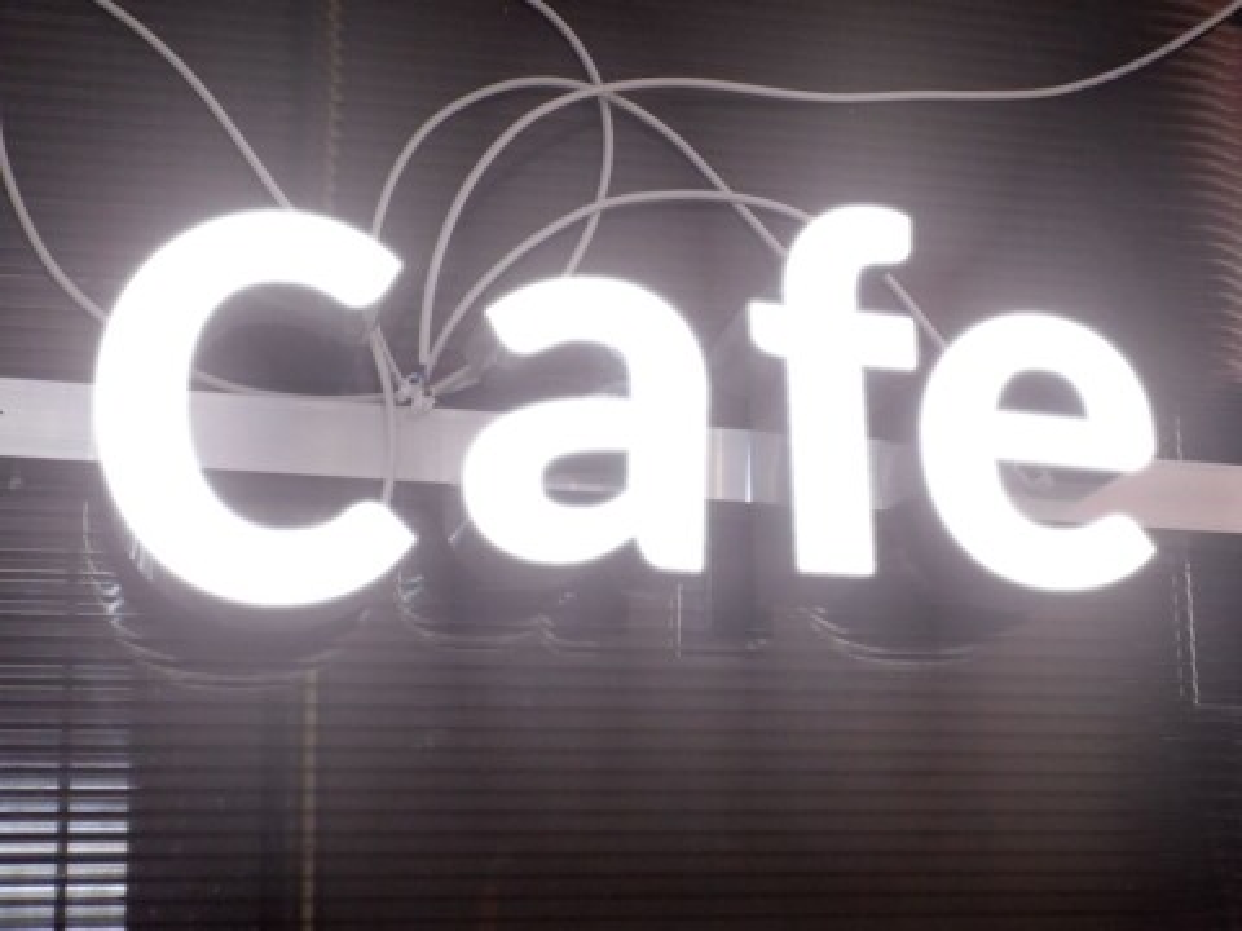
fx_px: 2117
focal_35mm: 59
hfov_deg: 32.7
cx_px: 621
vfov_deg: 24.8
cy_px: 466
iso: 320
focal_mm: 10.5
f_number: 4
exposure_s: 1/30
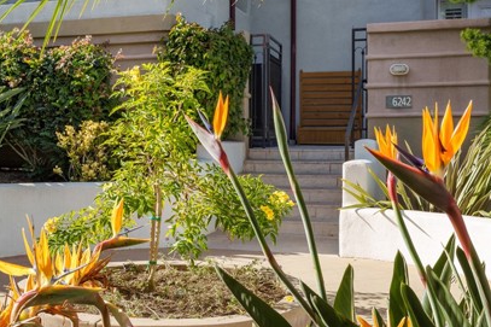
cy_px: 141
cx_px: 169
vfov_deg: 24.6
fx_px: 750
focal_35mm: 55
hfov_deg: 35.9
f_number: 11
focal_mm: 35
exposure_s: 1/160
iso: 400
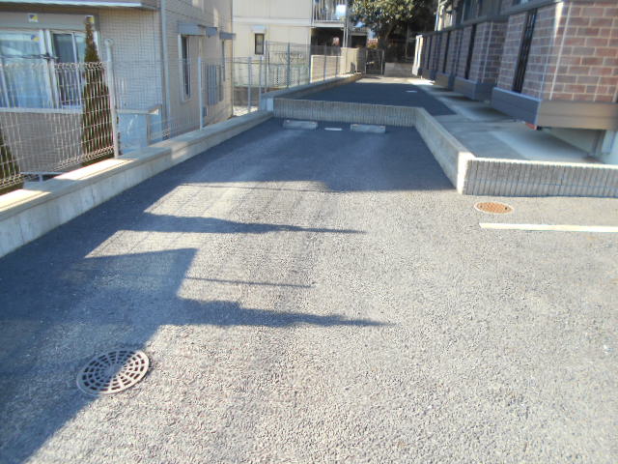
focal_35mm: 26
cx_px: 309
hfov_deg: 67.3
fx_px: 464
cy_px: 232
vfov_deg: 53.1
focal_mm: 4.6
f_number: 3.2
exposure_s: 1/160
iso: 80
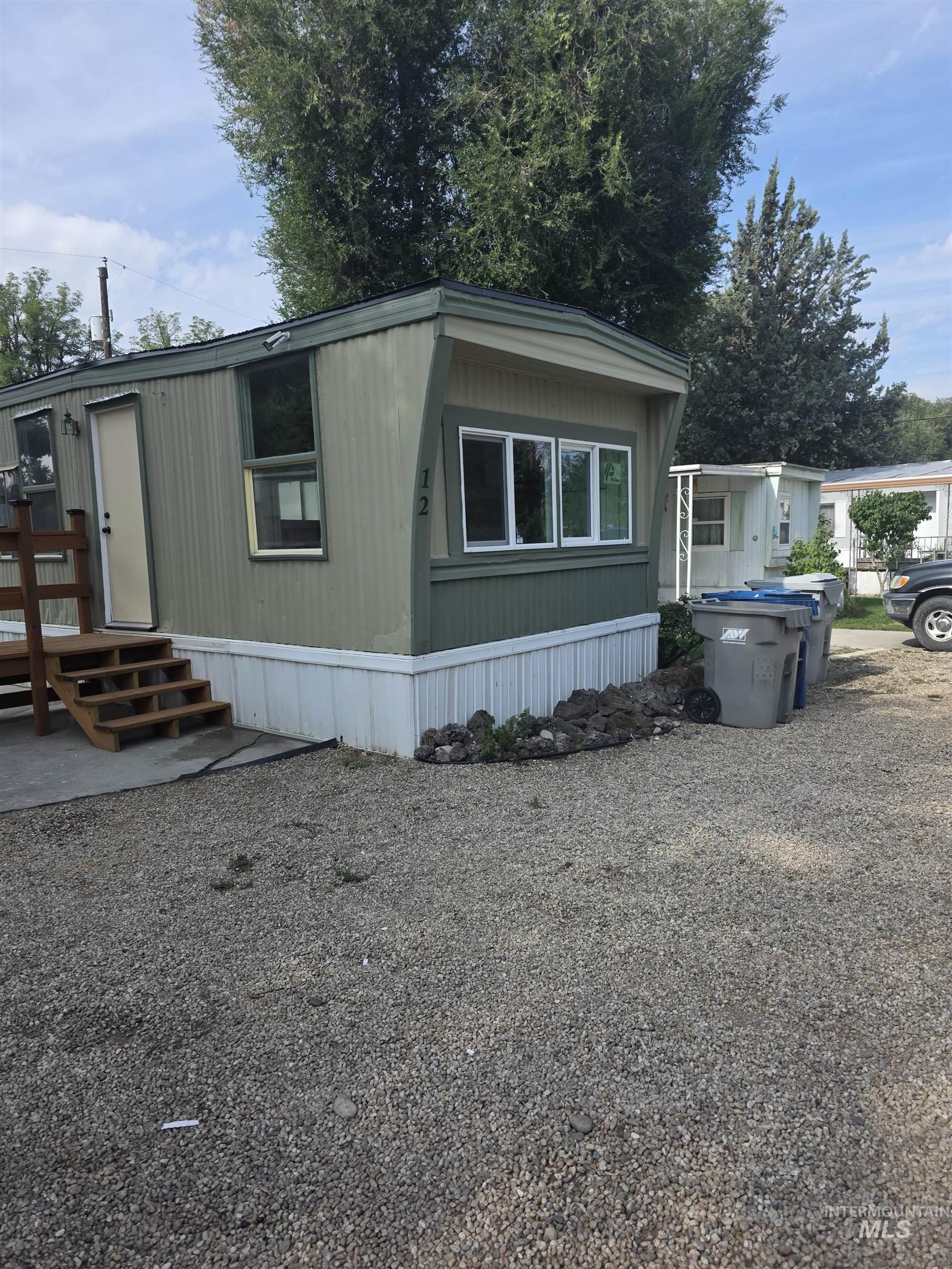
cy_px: 634
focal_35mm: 23
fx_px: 843
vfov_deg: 73.9
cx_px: 476
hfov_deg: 58.9
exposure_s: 1/3677
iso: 80
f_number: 1.7
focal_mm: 6.3
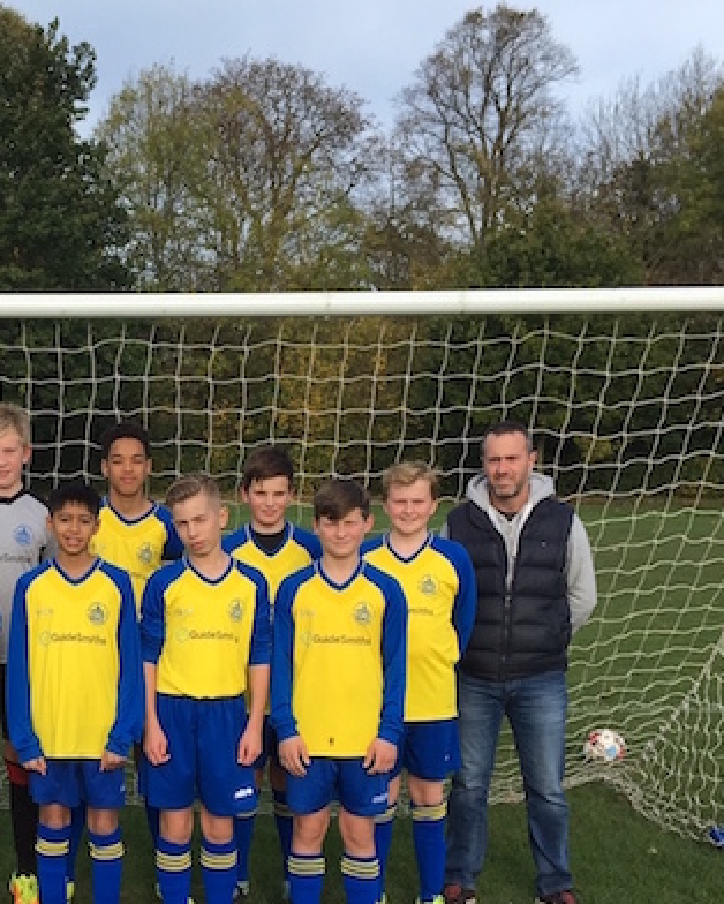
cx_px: 12
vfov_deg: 28.8
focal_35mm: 65
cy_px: 654
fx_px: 1740
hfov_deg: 22.7
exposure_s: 1/884
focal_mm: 4.15
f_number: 2.2
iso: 25
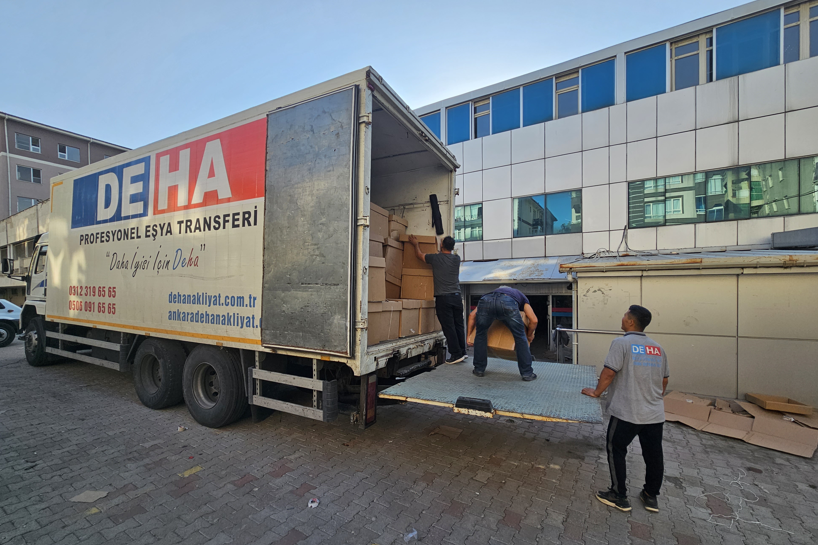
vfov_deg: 81.0
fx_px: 318
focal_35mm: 14
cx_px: 399
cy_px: 296
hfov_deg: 104.2
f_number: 2.2
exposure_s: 1/852
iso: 50
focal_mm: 2.2
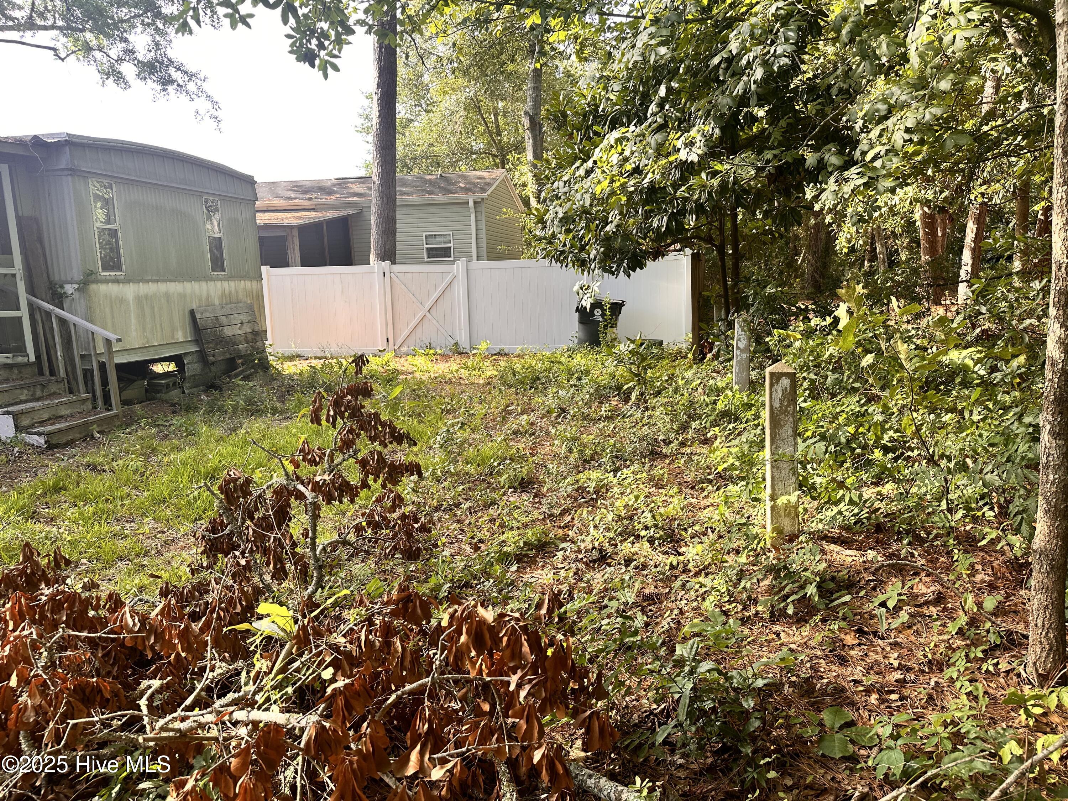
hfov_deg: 71.6
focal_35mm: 24
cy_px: 400
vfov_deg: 56.8
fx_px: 740
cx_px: 534
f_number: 1.78
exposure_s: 1/300
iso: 80
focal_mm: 6.86
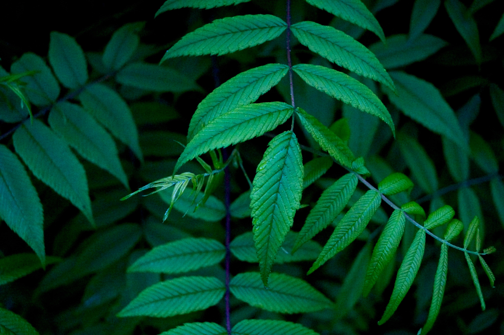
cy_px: 168
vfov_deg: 36.8
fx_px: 503
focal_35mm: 36
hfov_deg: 53.2
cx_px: 252
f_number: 4
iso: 3200
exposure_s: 1/80
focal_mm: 24
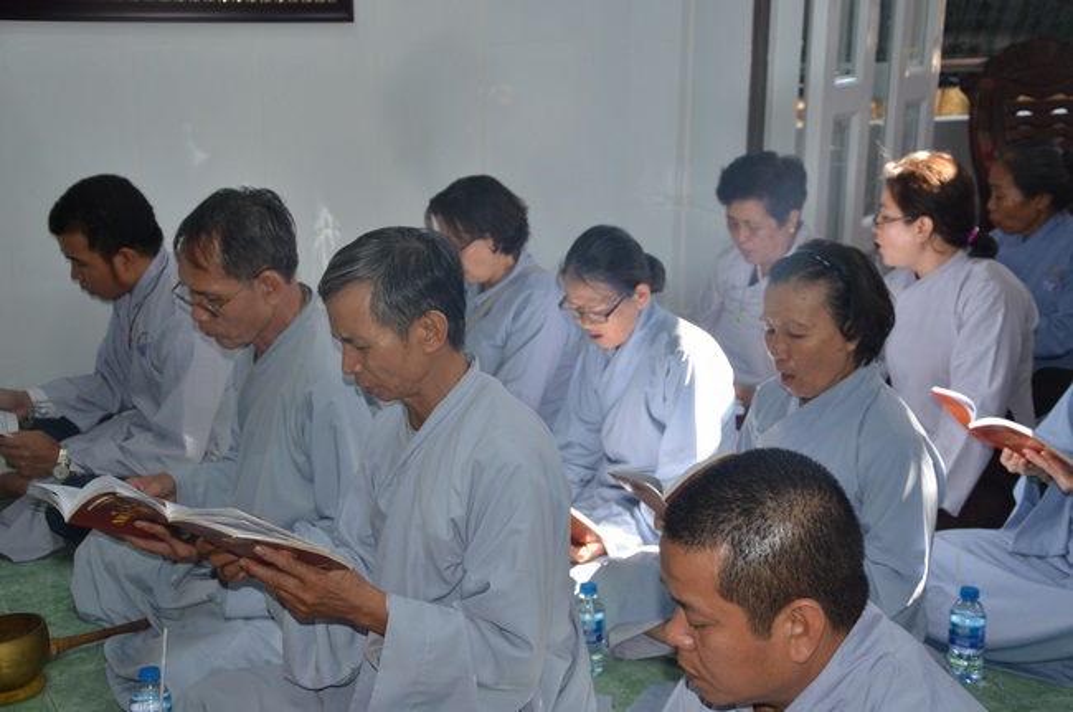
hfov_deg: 38.9
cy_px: 356
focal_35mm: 51
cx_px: 536
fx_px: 1517
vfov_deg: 26.4
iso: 800
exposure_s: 1/250
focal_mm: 34
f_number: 5
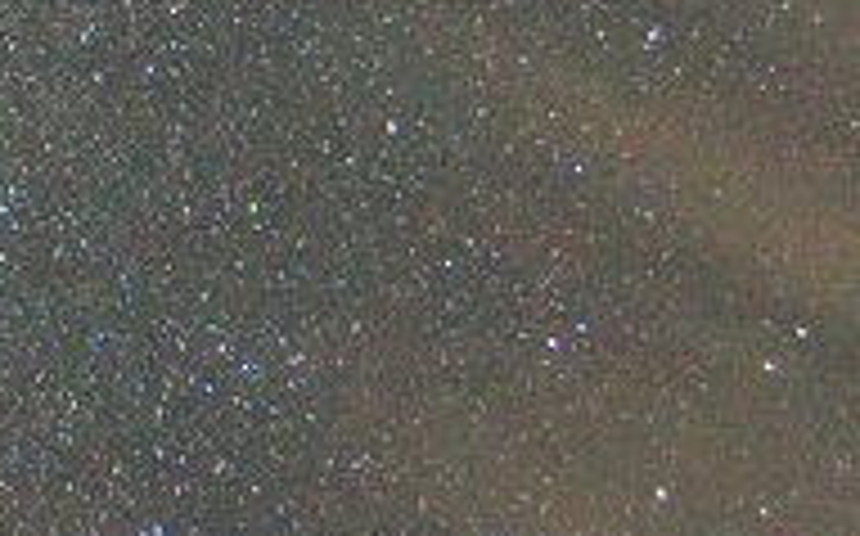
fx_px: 1780
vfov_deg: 16.8
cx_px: 14
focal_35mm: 76
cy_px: 18
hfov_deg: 25.9
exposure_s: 30
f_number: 4
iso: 100
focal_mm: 12
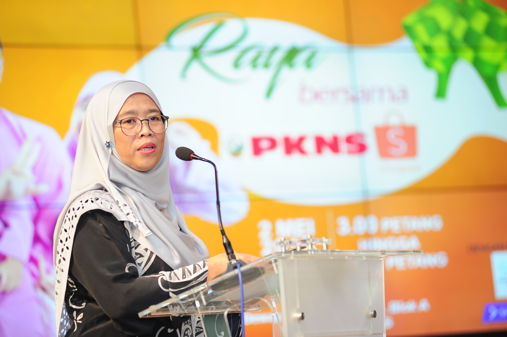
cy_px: 168
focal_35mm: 170
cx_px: 254
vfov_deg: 8.1
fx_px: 2393
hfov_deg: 12.1
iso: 1600
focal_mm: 170
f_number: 4
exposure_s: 1/160
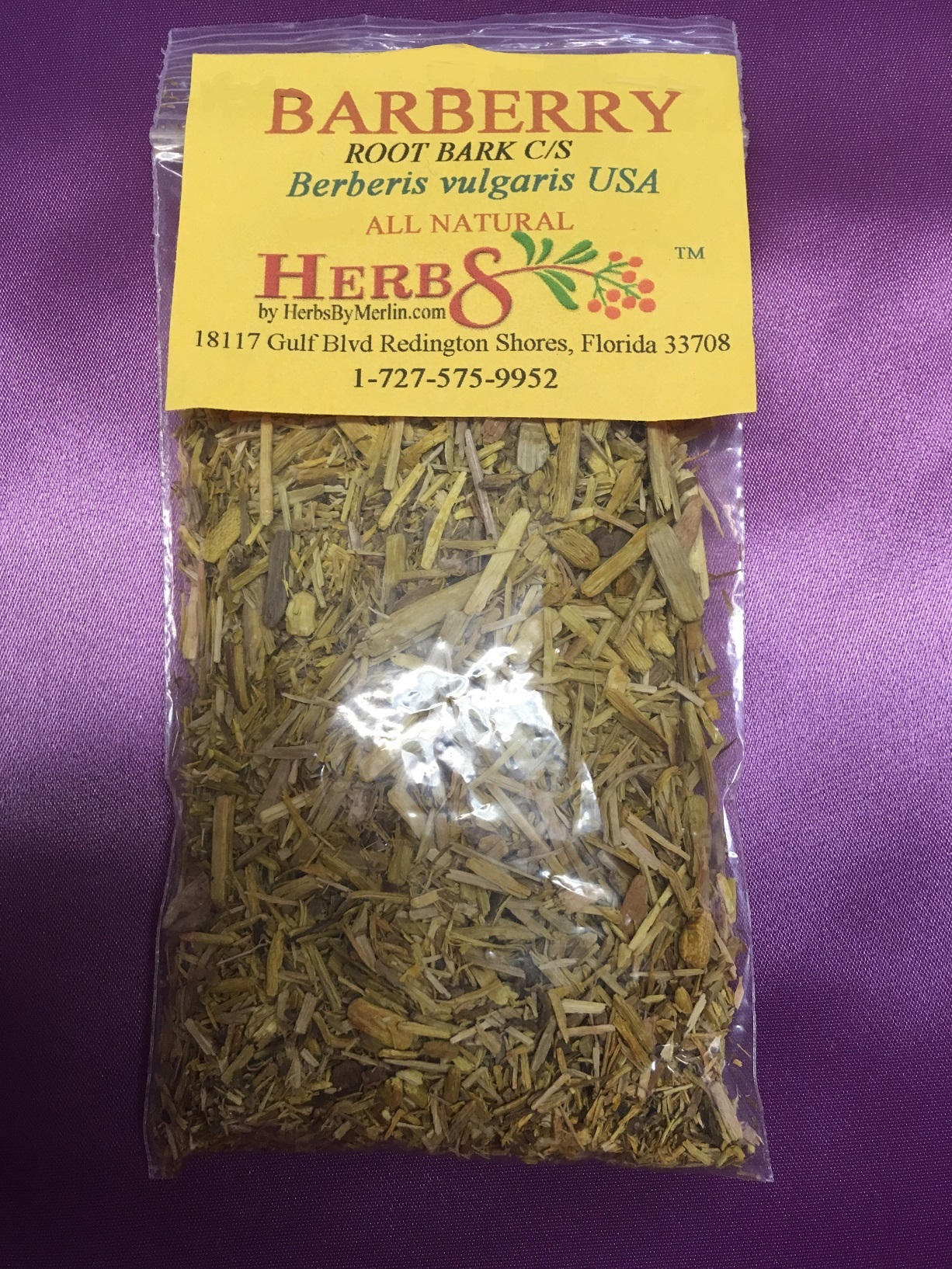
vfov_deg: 61.7
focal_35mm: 29
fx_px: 1063
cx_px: 476
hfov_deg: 48.2
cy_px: 634
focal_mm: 4.15
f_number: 2.2
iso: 80
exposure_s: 1/30
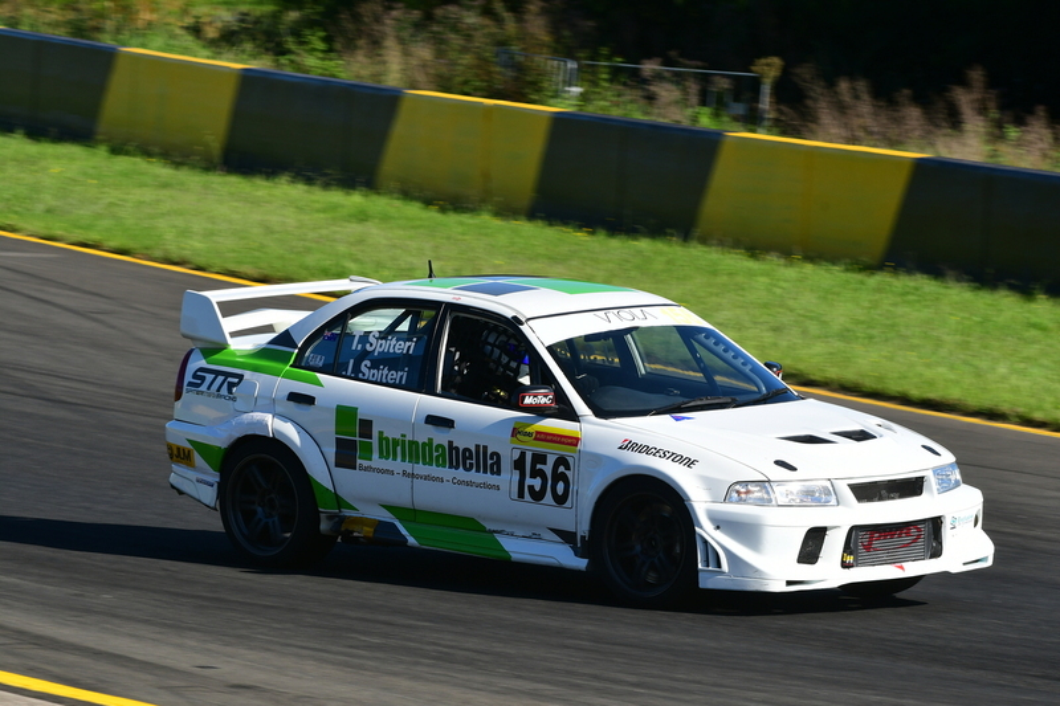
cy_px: 353
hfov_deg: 6.9
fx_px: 8831
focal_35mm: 300
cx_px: 530
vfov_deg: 4.6
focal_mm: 200
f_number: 11
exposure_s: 1/320
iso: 250
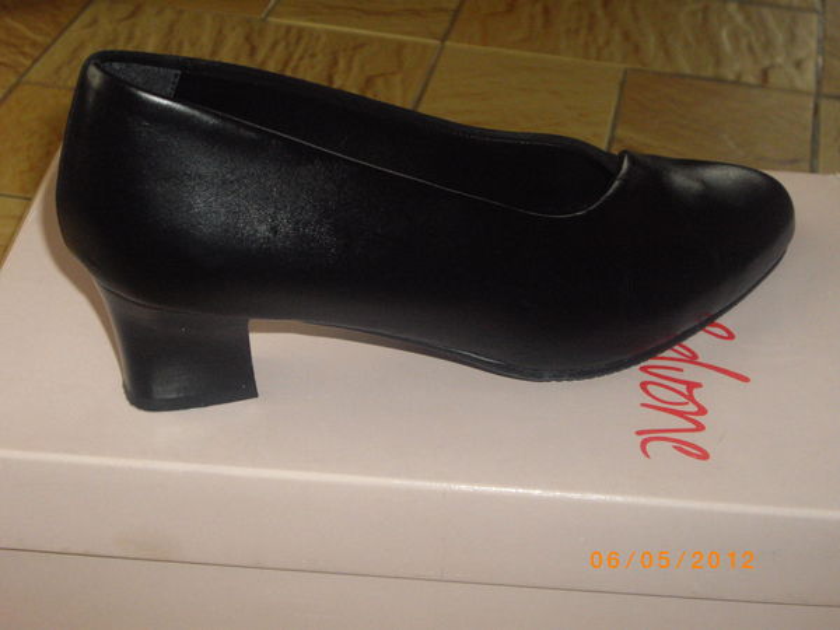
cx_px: 420
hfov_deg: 29.8
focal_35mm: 65
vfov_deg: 22.6
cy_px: 315
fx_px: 1577
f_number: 3.8
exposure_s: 1/80
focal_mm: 13.7
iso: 400
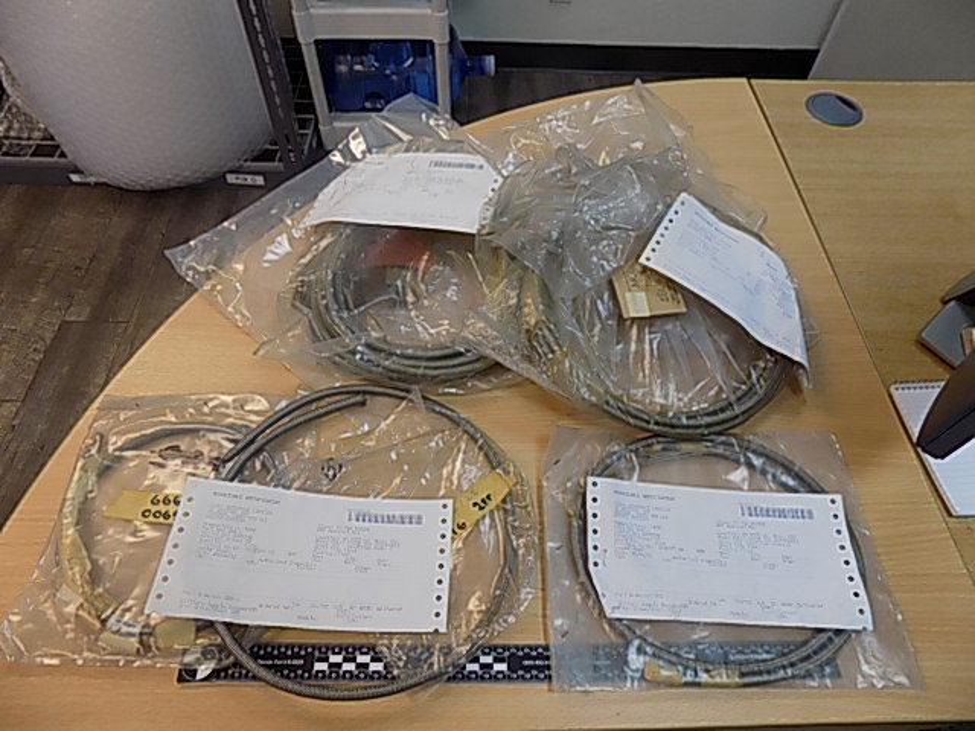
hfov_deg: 73.9
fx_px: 648
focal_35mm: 23
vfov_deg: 58.9
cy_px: 366
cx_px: 488
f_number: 3.1
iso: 125
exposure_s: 1/30
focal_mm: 4
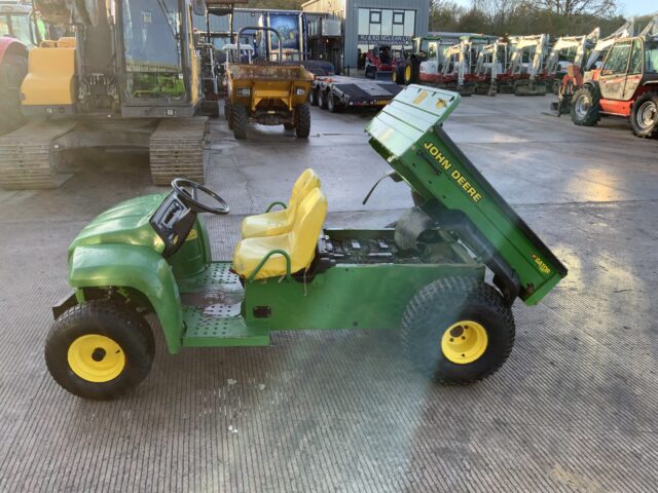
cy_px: 246
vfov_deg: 48.2
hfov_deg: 61.7
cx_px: 329
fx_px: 551
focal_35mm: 29
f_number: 1.8
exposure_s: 1/135
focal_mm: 3
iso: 16
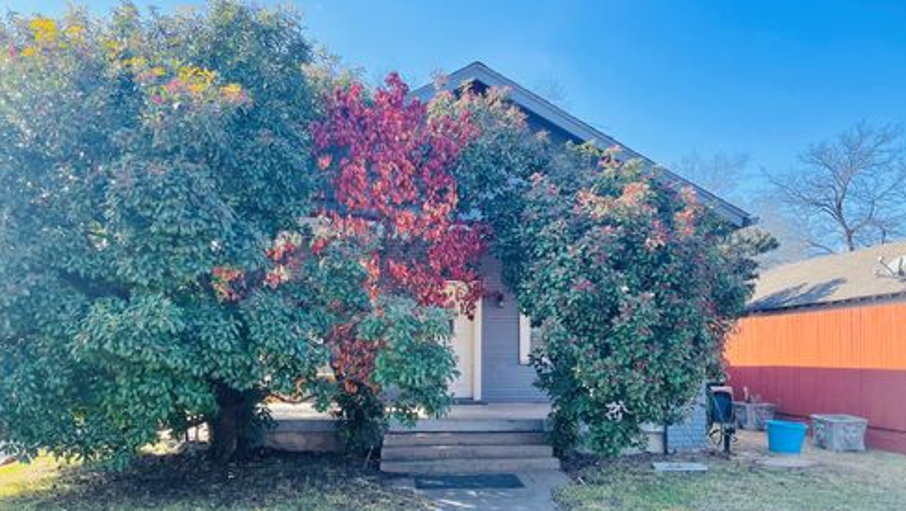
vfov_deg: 40.0
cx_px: 462
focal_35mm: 29
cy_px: 315
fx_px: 697
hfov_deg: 66.0
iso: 32
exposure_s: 1/807
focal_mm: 4.2
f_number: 1.6
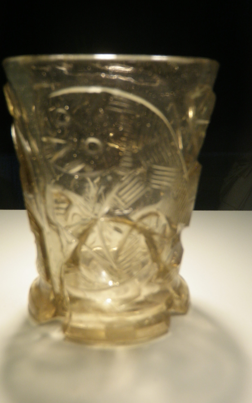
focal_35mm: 39
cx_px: 117
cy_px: 202
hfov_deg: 32.8
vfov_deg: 50.4
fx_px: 428
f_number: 4.1
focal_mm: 6.53
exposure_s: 1/40
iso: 160
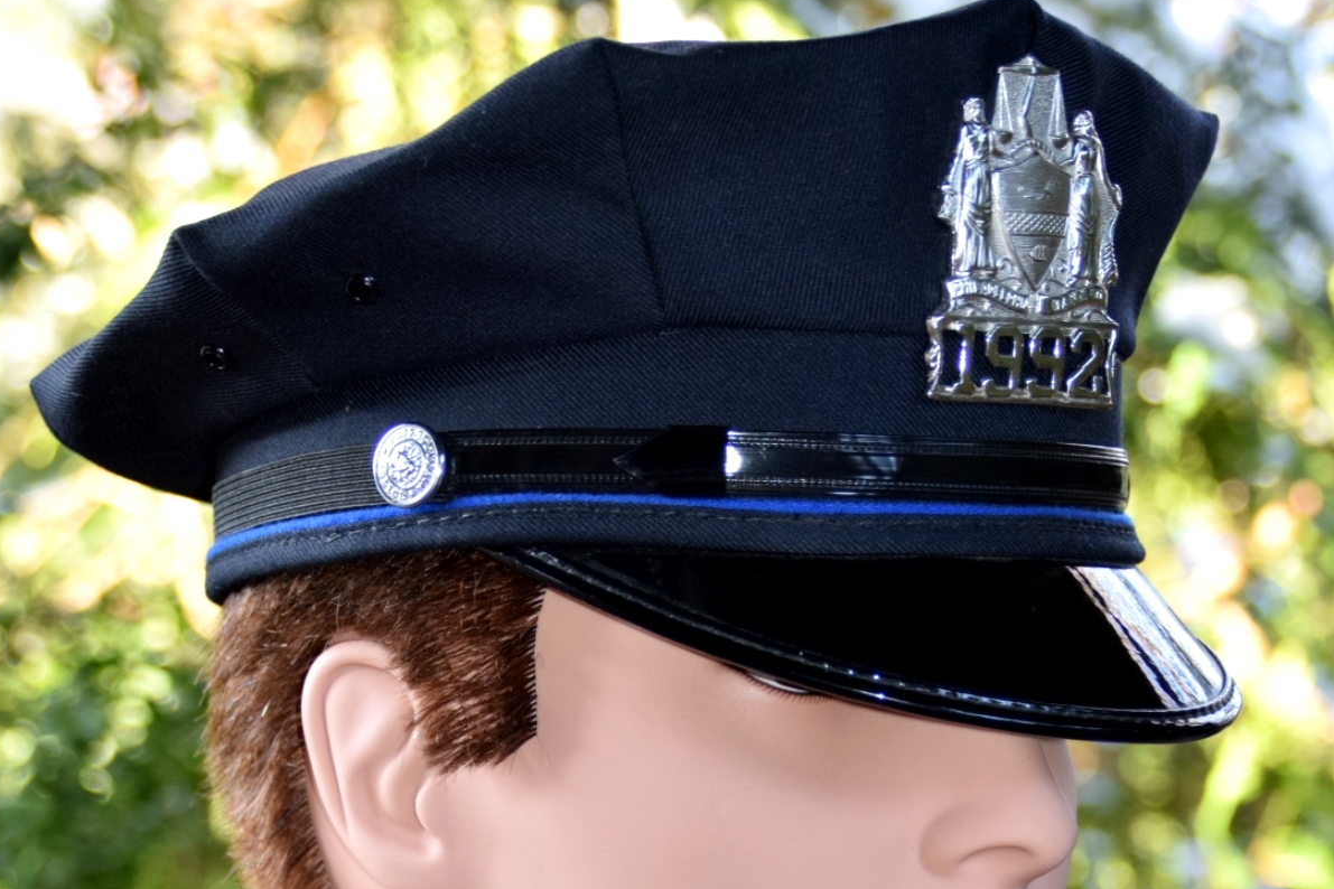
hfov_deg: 16.1
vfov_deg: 10.7
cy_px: 833
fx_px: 4706
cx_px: 663
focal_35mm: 127
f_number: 5.6
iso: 800
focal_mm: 56
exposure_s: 1/125
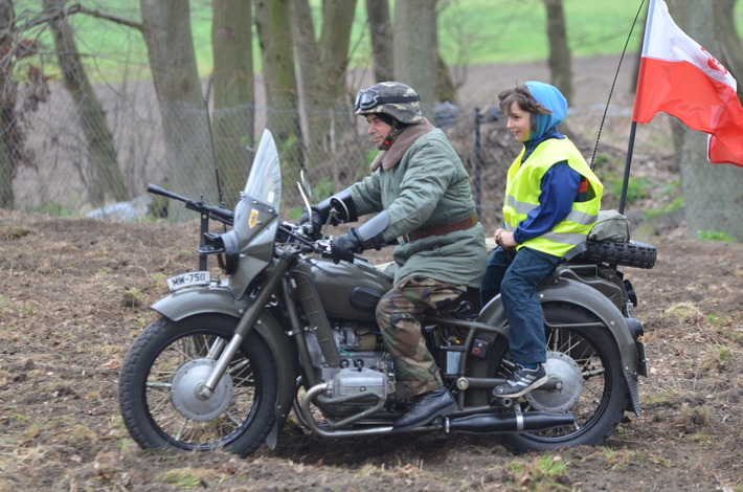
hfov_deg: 8.6
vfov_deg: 5.7
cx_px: 372
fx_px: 4942
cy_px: 246
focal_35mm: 240
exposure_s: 1/640
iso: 1600
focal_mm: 160
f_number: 3.2
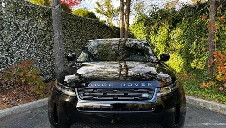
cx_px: 115
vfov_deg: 42.5
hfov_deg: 69.8
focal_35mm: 27
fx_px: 162
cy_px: 82
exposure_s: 1/164
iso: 64
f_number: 1.78
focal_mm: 6.76
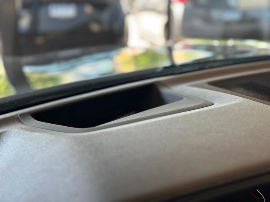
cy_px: 101
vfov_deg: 30.3
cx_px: 135
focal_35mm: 48
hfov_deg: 39.7
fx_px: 374
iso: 80
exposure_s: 1/120
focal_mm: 6.86
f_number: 1.78
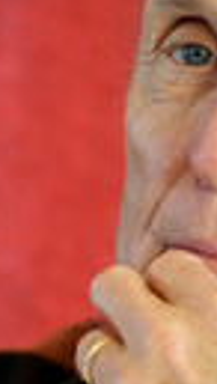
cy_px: 274
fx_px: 4114
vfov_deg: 5.3
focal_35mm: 404
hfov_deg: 3.0
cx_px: 331
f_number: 5.6
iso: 1000
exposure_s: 1/60
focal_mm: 125
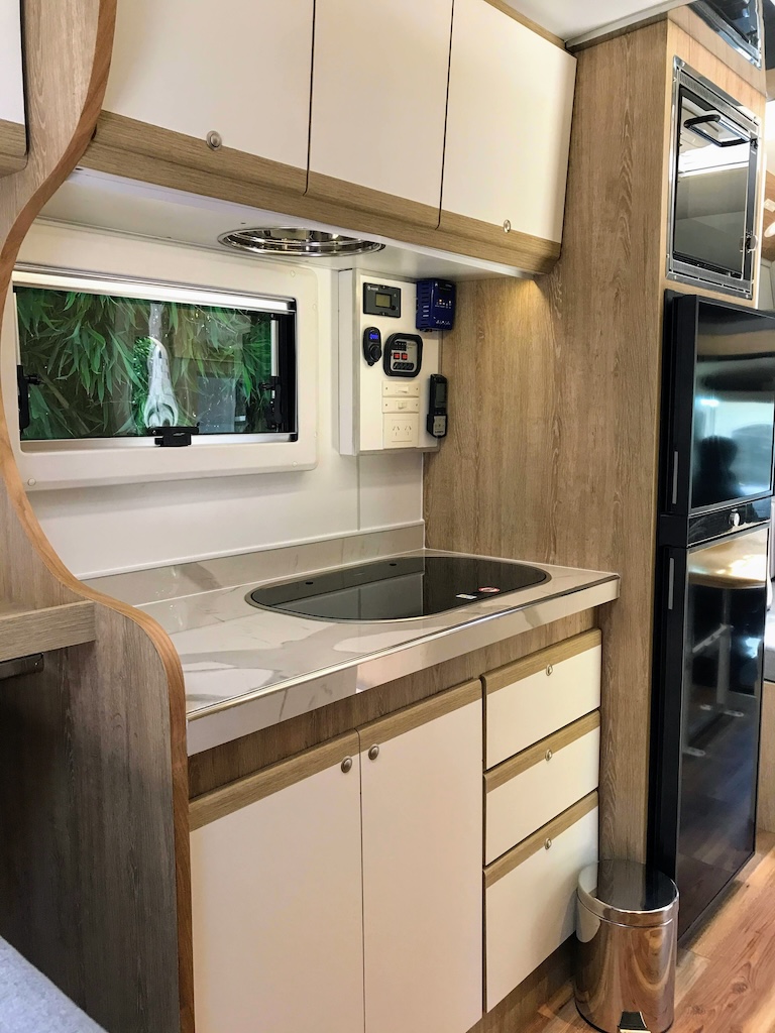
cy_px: 516
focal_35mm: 28
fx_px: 836
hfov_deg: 49.7
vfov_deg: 63.4
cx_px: 388
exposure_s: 1/33
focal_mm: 3.99
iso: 25
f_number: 1.8
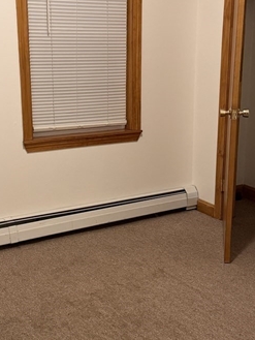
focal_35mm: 56
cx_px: 102
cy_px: 160
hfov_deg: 26.1
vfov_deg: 34.3
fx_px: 550
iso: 400
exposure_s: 1/60
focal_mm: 6.76
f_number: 1.78
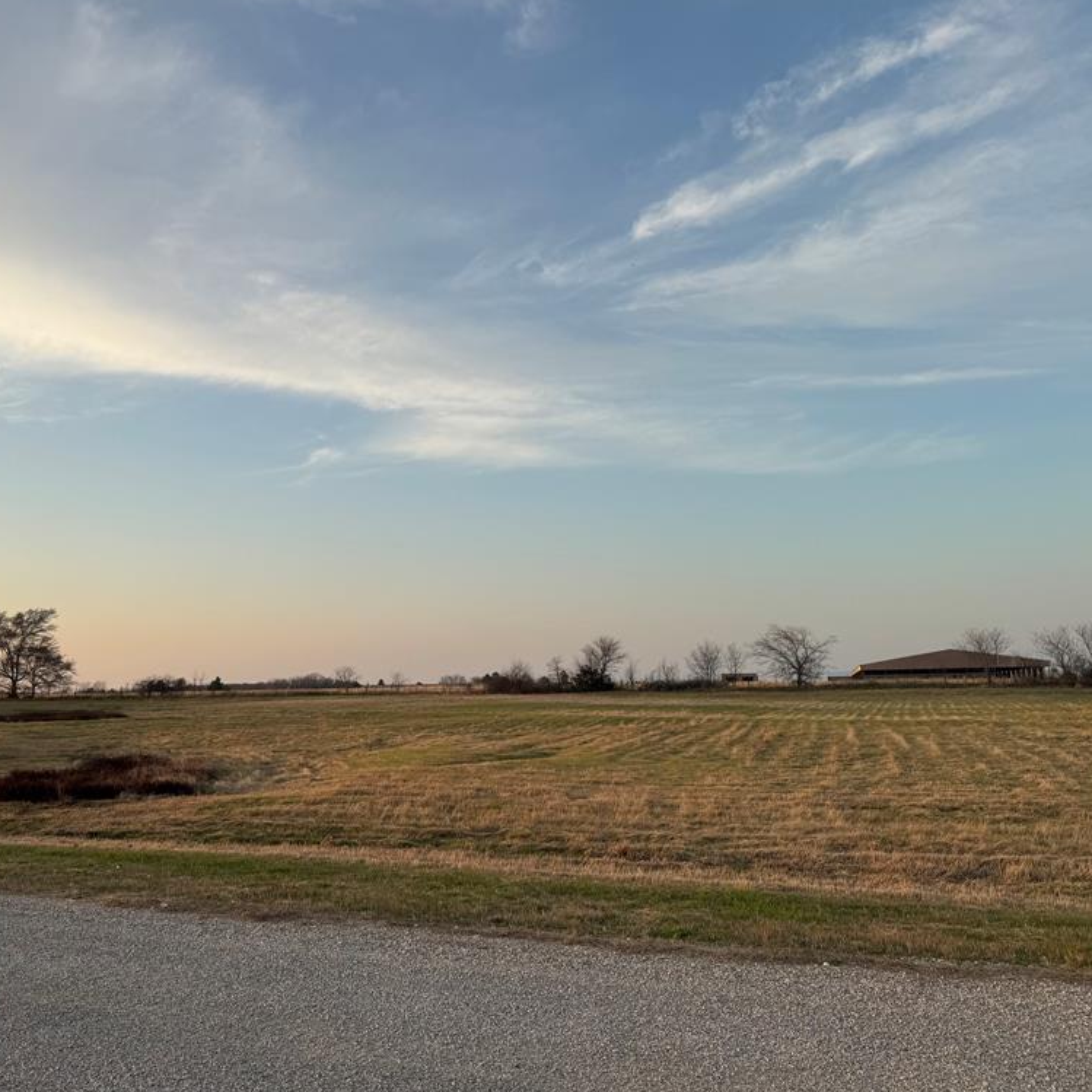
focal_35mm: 29
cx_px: 357
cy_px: 548
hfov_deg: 54.4
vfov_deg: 55.6
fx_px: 1035
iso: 80
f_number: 1.78
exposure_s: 1/1923
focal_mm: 6.76
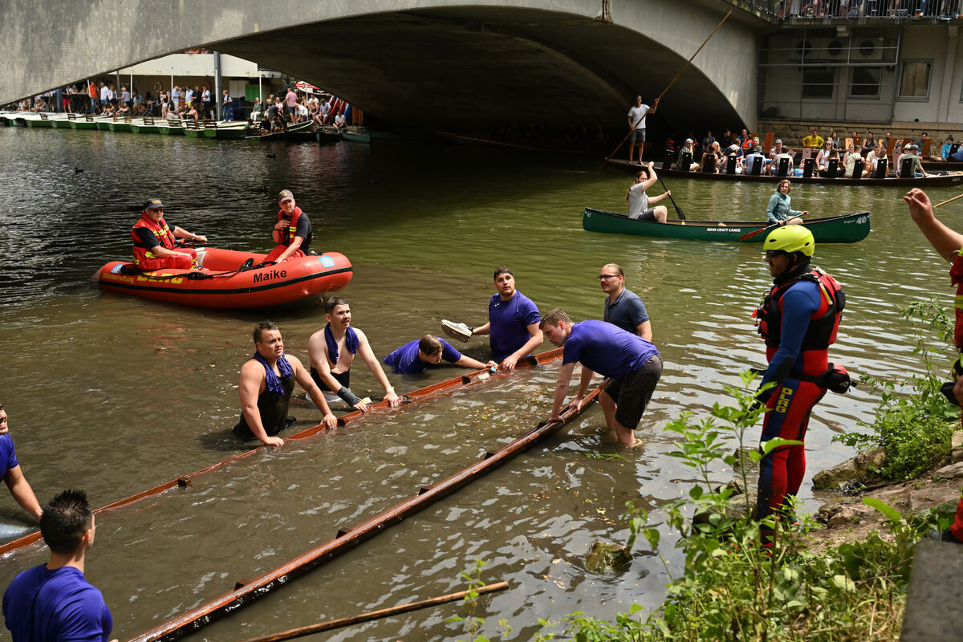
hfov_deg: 55.1
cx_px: 482
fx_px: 923
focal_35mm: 34
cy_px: 321
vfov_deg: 38.4
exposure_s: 1/3200
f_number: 4
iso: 400
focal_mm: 34.5
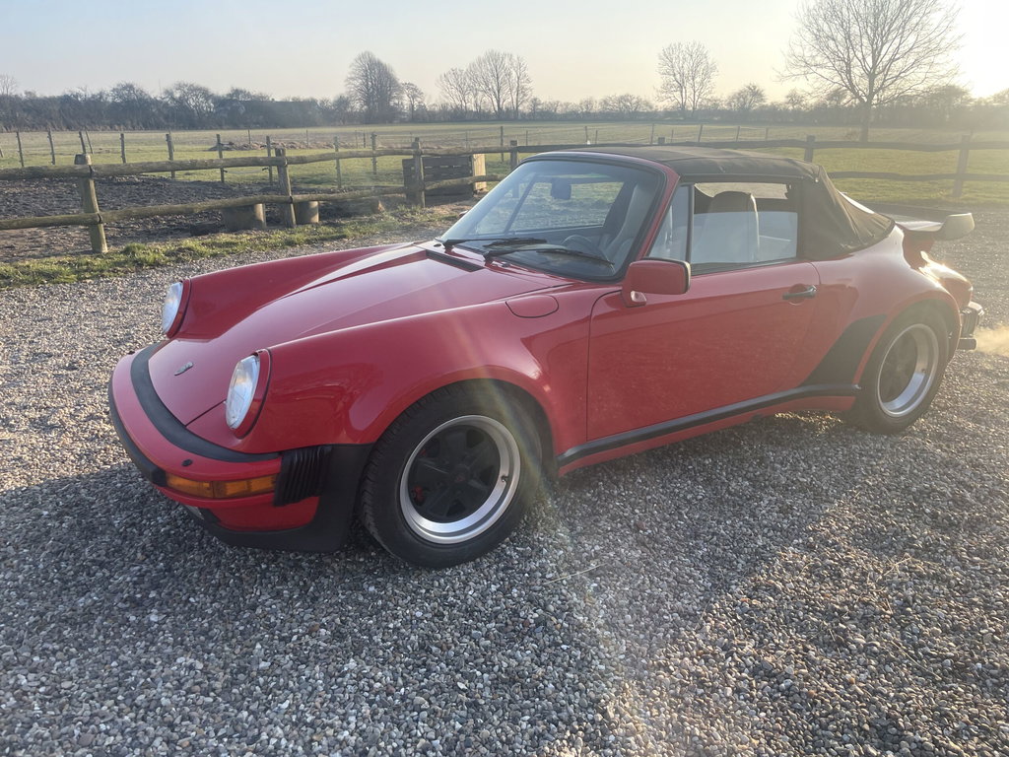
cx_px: 504
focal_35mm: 26
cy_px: 378
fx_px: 758
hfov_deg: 67.3
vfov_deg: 53.1
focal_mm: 4.2
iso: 32
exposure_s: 1/711
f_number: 1.6
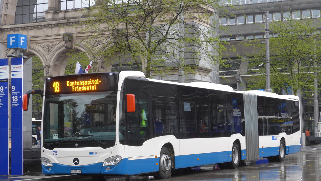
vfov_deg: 14.9
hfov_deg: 26.2
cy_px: 113
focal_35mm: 81
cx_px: 160
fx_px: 690
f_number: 4.2
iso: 200
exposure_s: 1/80
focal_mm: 15
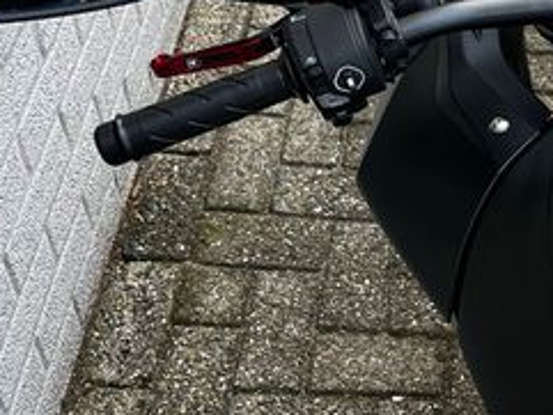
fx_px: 1103
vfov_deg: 20.8
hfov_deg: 25.3
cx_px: 665
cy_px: 30
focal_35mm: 69
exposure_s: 1/102
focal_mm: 5.1
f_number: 1.6
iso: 125
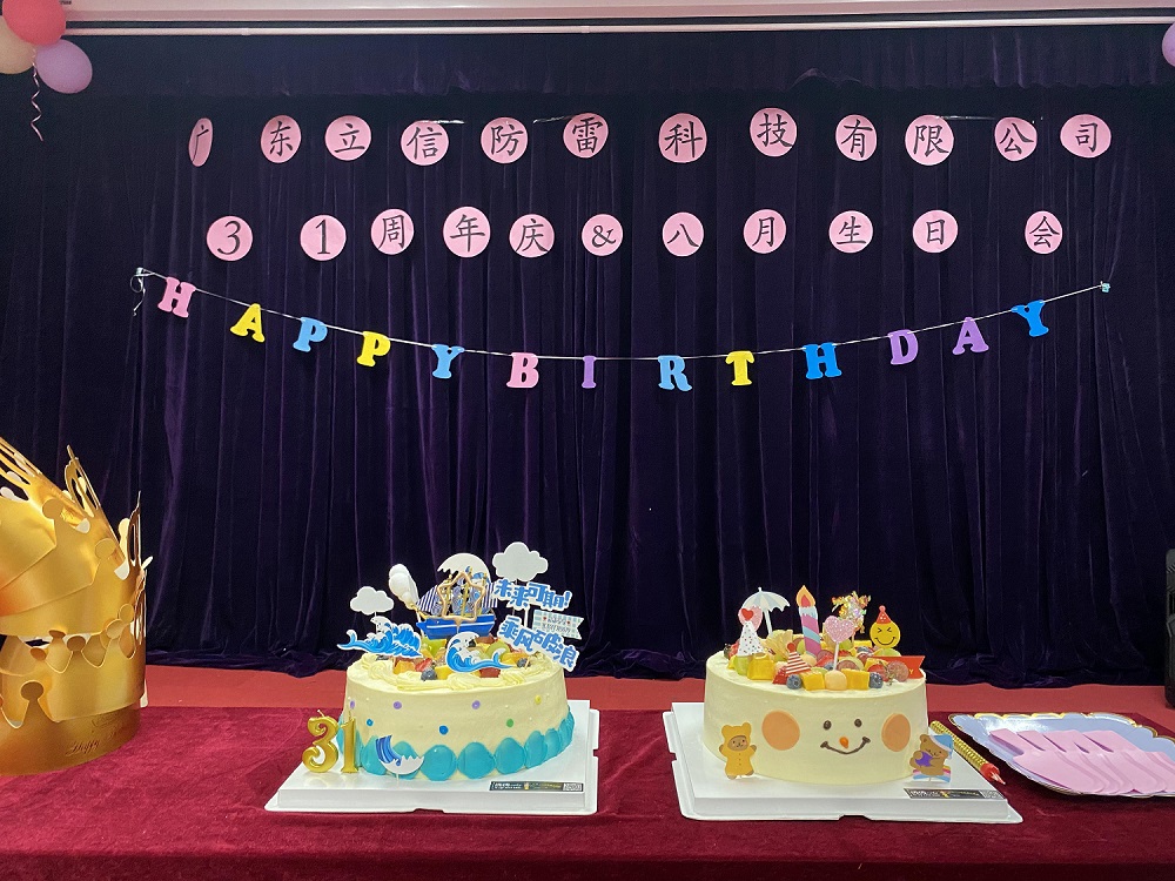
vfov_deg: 53.1
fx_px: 883
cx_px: 588
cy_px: 440
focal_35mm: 26
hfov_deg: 67.3
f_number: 1.8
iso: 125
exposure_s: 1/50
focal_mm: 4.25
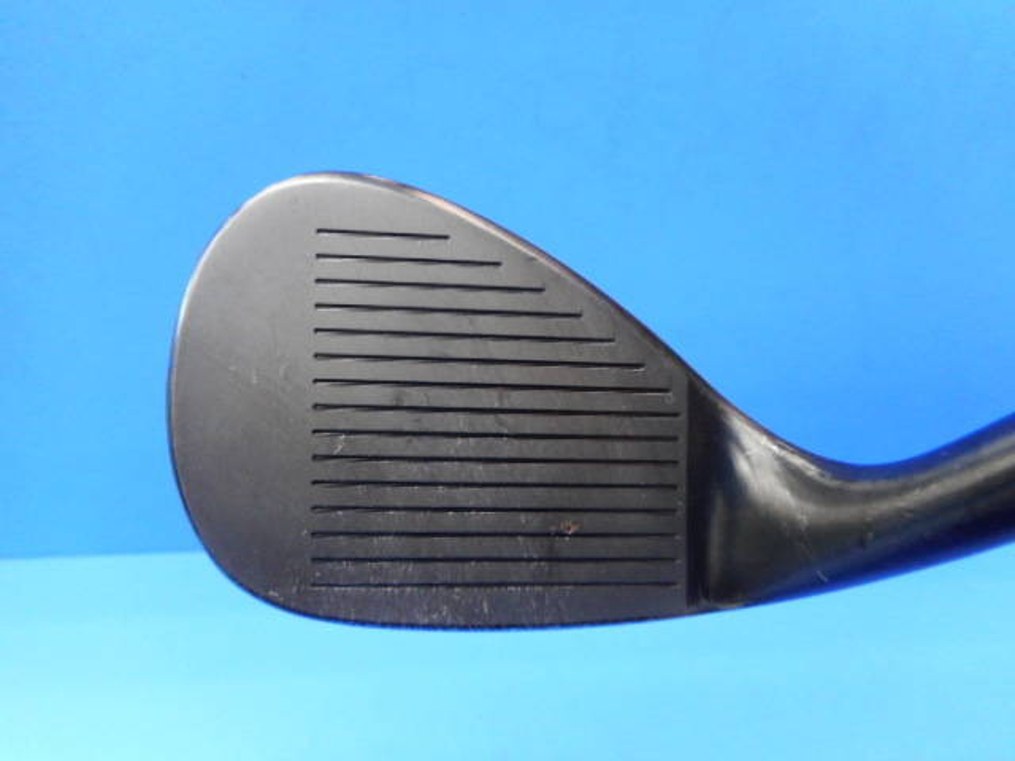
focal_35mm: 25
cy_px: 380
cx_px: 508
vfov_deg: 54.9
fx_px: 733
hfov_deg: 69.4
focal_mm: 4.5
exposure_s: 1/30
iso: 280
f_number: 3.7
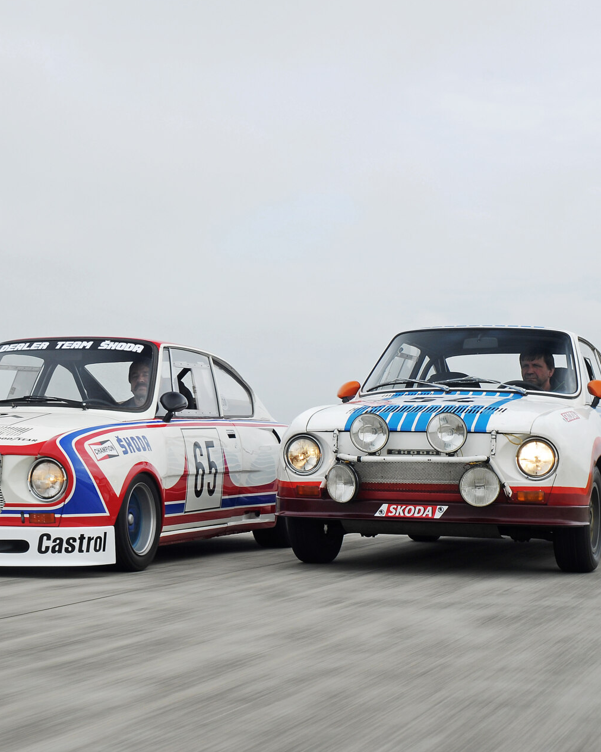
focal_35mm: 75
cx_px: 188
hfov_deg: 20.4
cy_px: 375
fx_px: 1661
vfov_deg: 25.5
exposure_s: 1/40
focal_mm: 35
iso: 100
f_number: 11
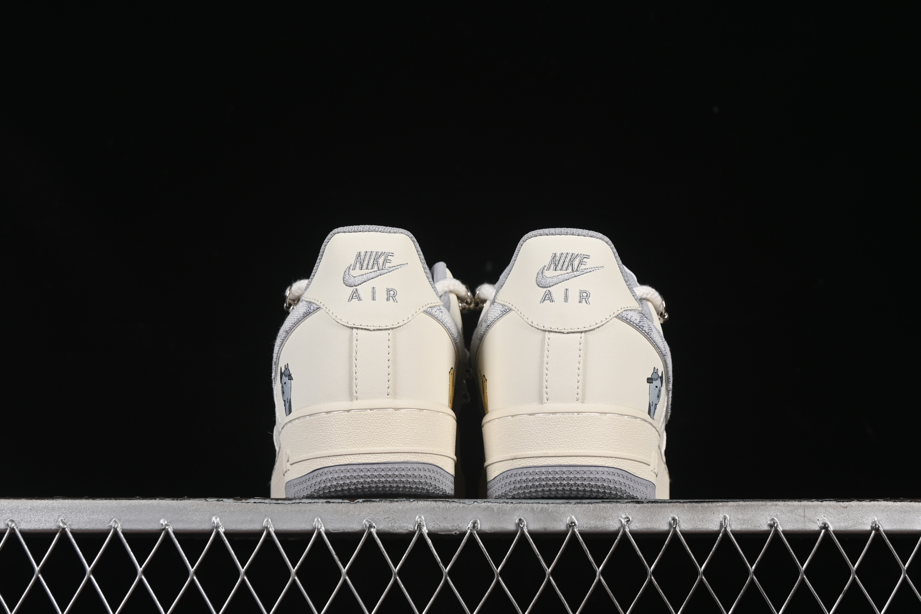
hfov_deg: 27.0
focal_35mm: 75
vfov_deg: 18.2
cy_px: 307
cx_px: 460
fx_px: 1919
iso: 160
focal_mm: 50
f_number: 8
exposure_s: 1/80
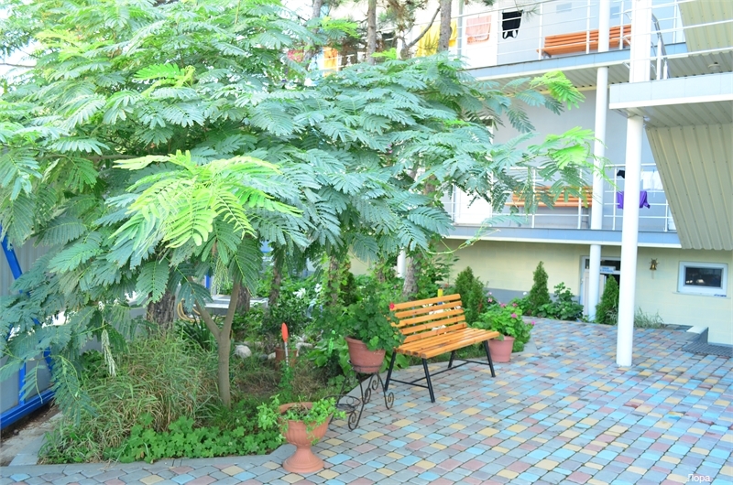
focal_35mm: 33
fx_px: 671
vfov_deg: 39.8
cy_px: 242
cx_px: 366
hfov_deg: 57.3
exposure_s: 1/60
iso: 400
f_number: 6.3
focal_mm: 22
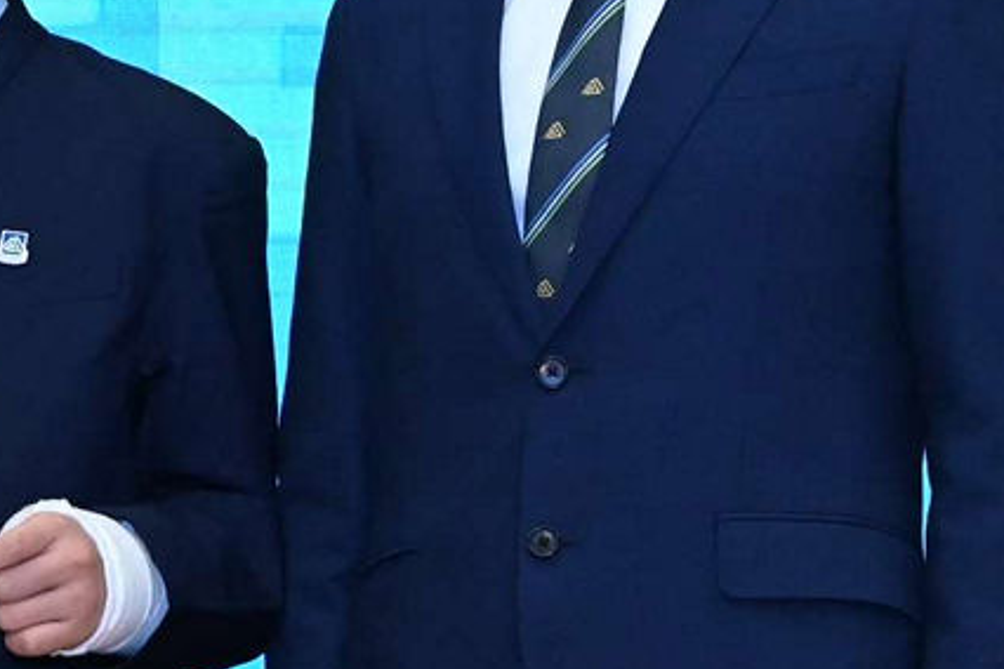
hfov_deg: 6.3
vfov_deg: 4.3
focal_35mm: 322
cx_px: -356
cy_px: 649
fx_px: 8980
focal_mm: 67
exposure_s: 1/160
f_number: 8
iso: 4000
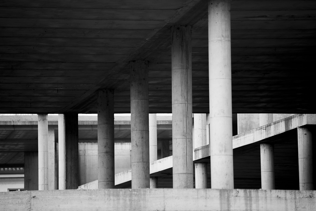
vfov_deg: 5.1
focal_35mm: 270
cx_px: 158
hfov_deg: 7.6
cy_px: 106
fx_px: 2368
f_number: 5.6
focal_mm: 270
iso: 400
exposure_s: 1/60
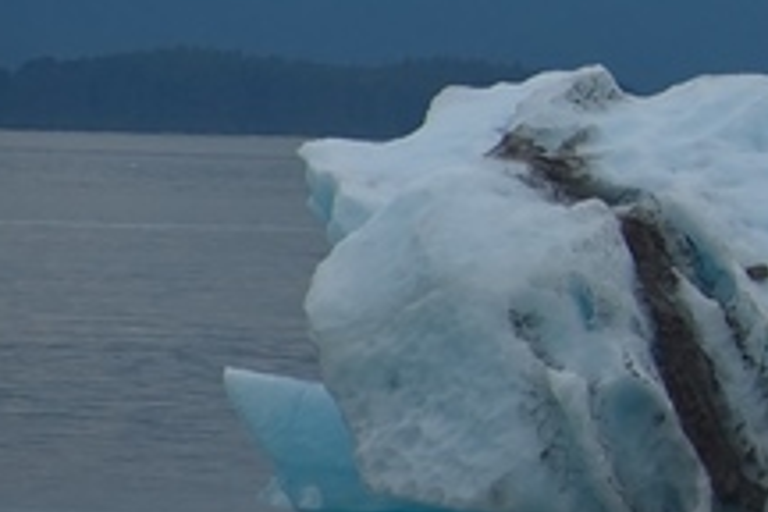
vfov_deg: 0.8
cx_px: 1639
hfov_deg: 1.2
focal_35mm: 1777
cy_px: -25
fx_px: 37906
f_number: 5.6
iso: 140
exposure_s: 1/640
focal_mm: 300
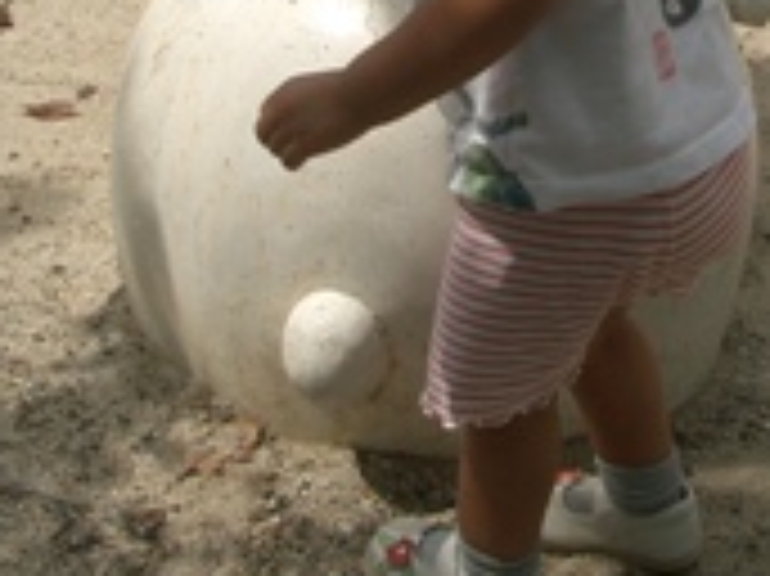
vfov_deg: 16.8
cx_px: 471
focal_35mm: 85
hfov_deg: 23.0
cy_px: -43
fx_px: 1889
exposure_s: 1/640
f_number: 4.3
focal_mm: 5.8
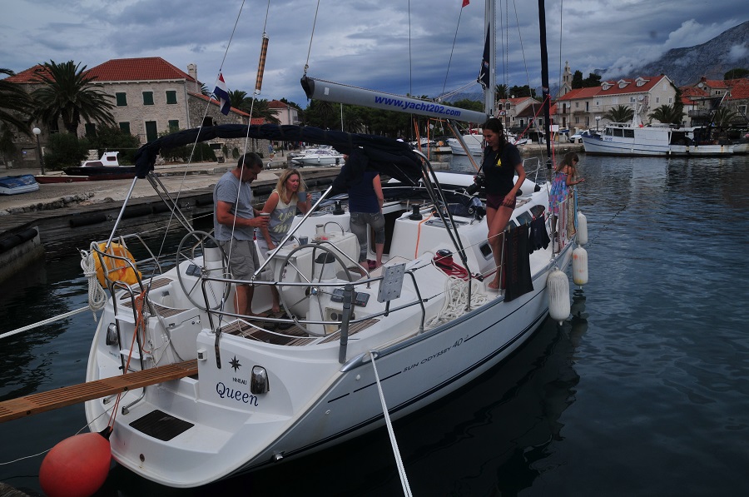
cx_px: 374
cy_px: 248
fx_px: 530
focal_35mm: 26
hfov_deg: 70.5
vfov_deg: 50.3
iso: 250
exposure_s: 1/800
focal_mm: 17
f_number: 11
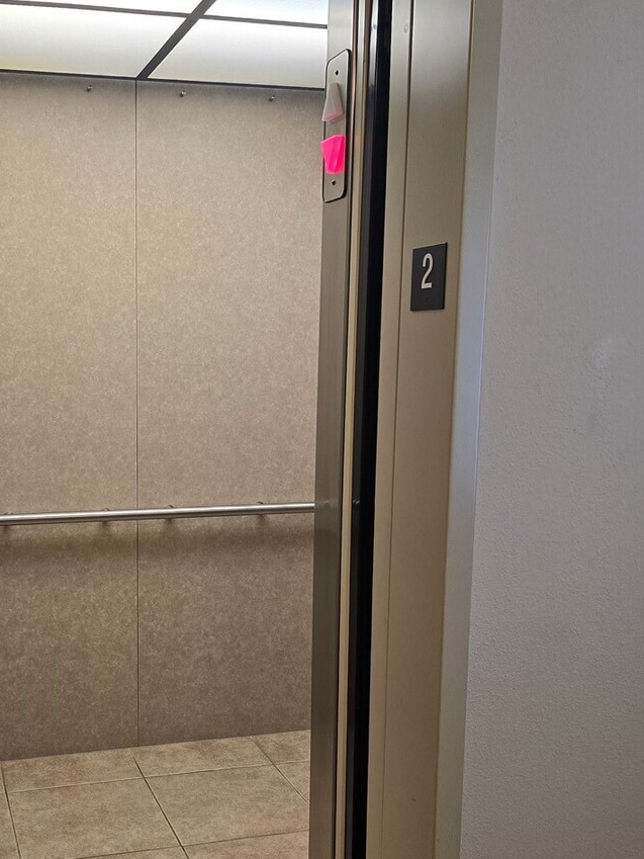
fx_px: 967
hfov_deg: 35.6
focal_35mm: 39
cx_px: 128
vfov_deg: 47.6
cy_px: 516
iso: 200
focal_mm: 6.3
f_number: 1.7
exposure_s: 1/120
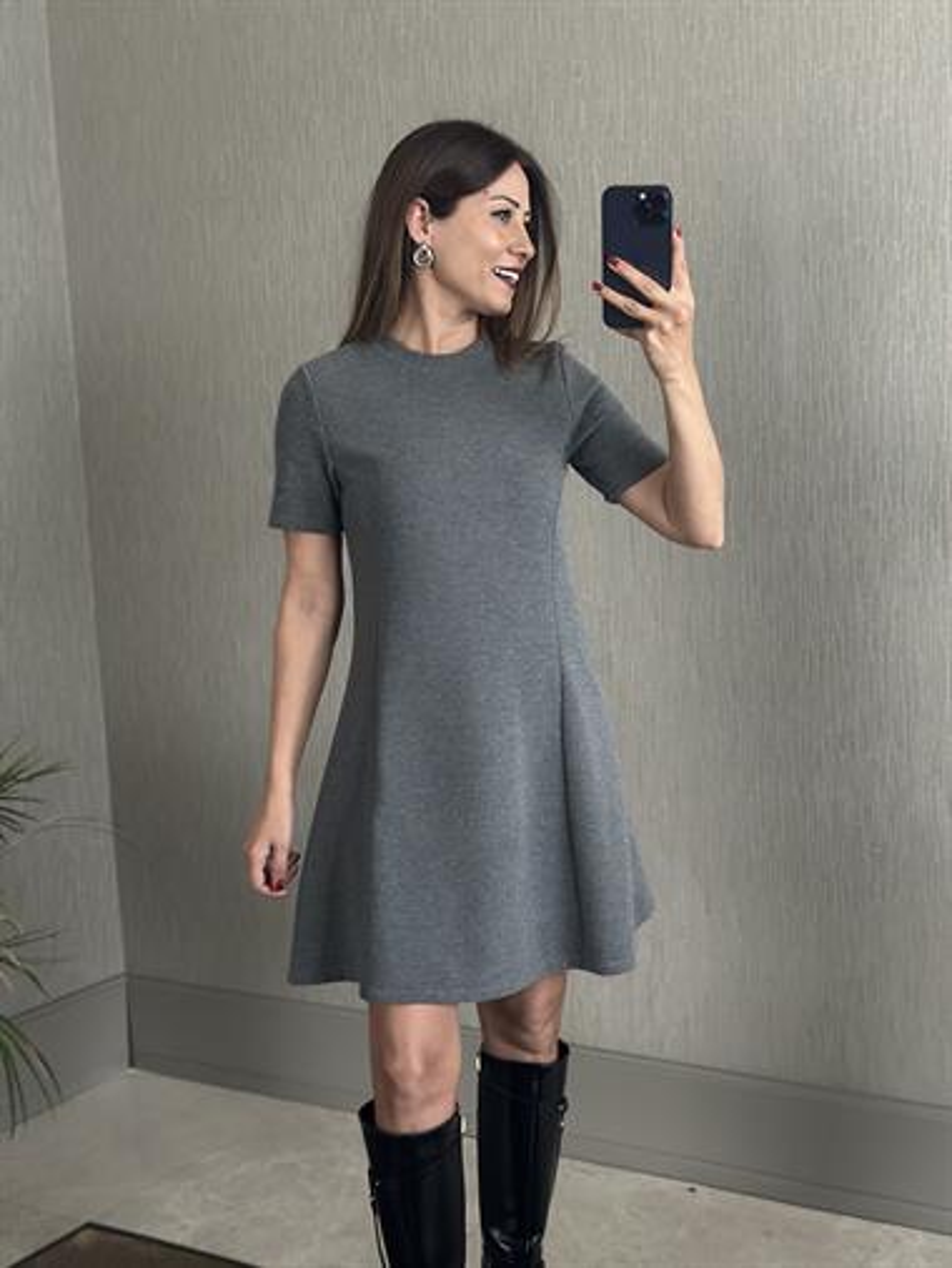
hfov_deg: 30.3
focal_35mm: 48
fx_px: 1759
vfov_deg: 39.6
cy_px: 634
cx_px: 476
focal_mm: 6.86
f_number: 1.78
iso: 640
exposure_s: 1/33
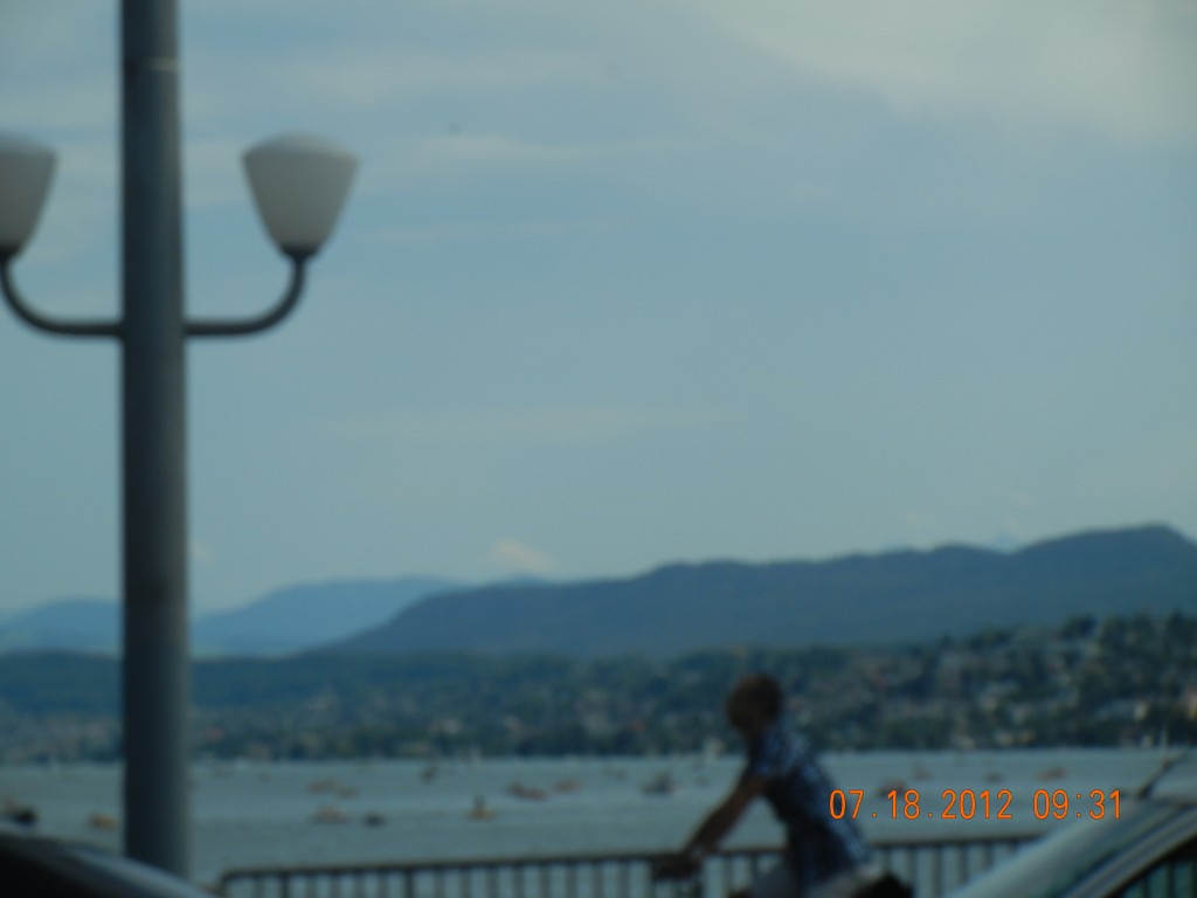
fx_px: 5256
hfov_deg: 13.0
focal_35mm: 152
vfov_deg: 9.8
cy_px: 449
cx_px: 598
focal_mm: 27.4
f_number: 9.2
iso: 160
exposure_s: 1/510
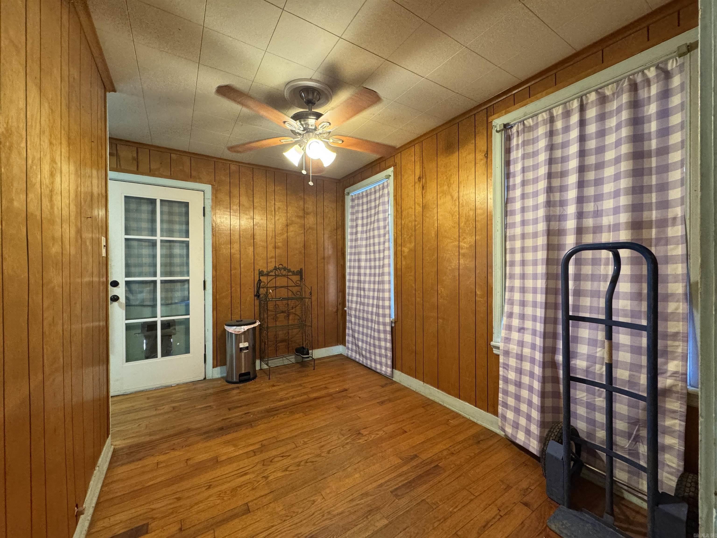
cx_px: 358
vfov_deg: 85.7
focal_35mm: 14
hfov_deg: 102.1
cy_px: 269
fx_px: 290
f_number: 2.2
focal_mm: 2.22
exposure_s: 1/60
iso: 500
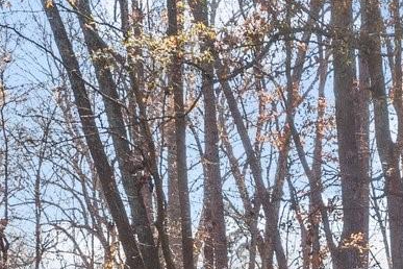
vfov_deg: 8.9
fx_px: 1657
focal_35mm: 148
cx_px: 527
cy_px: 468
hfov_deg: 13.4
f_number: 5
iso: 100
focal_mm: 10.26
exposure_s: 1/240
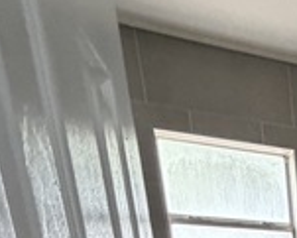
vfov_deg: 18.5
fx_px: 510
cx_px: 450
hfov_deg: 24.7
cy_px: 460
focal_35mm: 58
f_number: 2.2
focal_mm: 2.22
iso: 400
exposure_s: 1/60
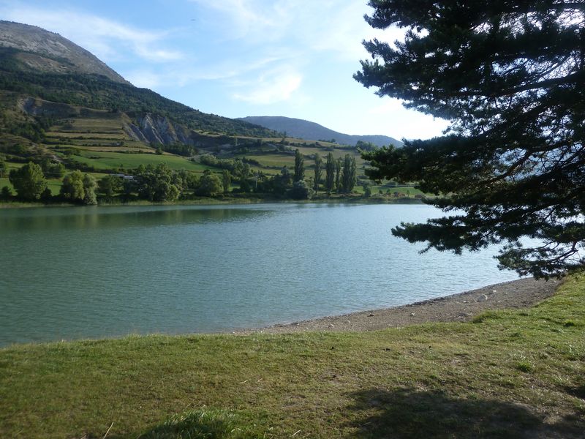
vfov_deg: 54.9
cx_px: 292
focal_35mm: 25
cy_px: 220
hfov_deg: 69.4
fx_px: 422
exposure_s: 1/250
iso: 80
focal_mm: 4.1
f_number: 4
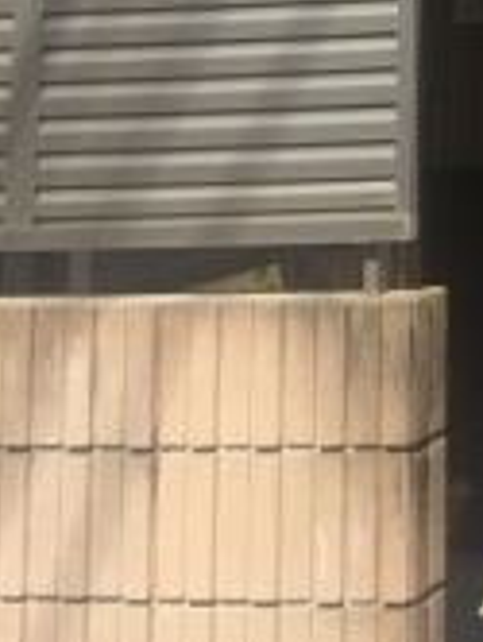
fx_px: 2264
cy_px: -576
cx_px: 1003
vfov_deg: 14.0
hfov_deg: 11.0
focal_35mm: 122
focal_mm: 4.15
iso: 32
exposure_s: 1/1883
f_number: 2.2
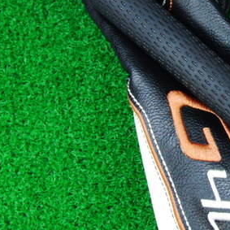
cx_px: 251
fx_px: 556
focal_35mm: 74
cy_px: 100
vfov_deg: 23.3
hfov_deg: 22.1
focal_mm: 6.42
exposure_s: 1/30
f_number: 3.6
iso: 400
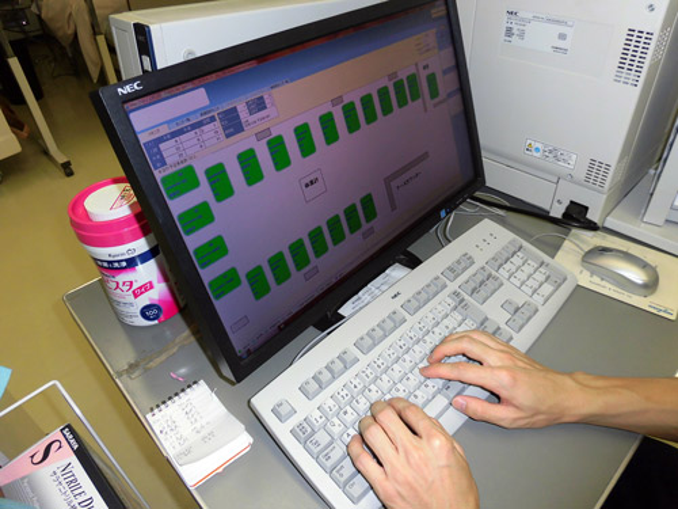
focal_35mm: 24
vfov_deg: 56.8
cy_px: 254
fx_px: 470
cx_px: 339
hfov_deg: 71.6
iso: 100
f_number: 3.1
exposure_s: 1/50
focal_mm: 4.3
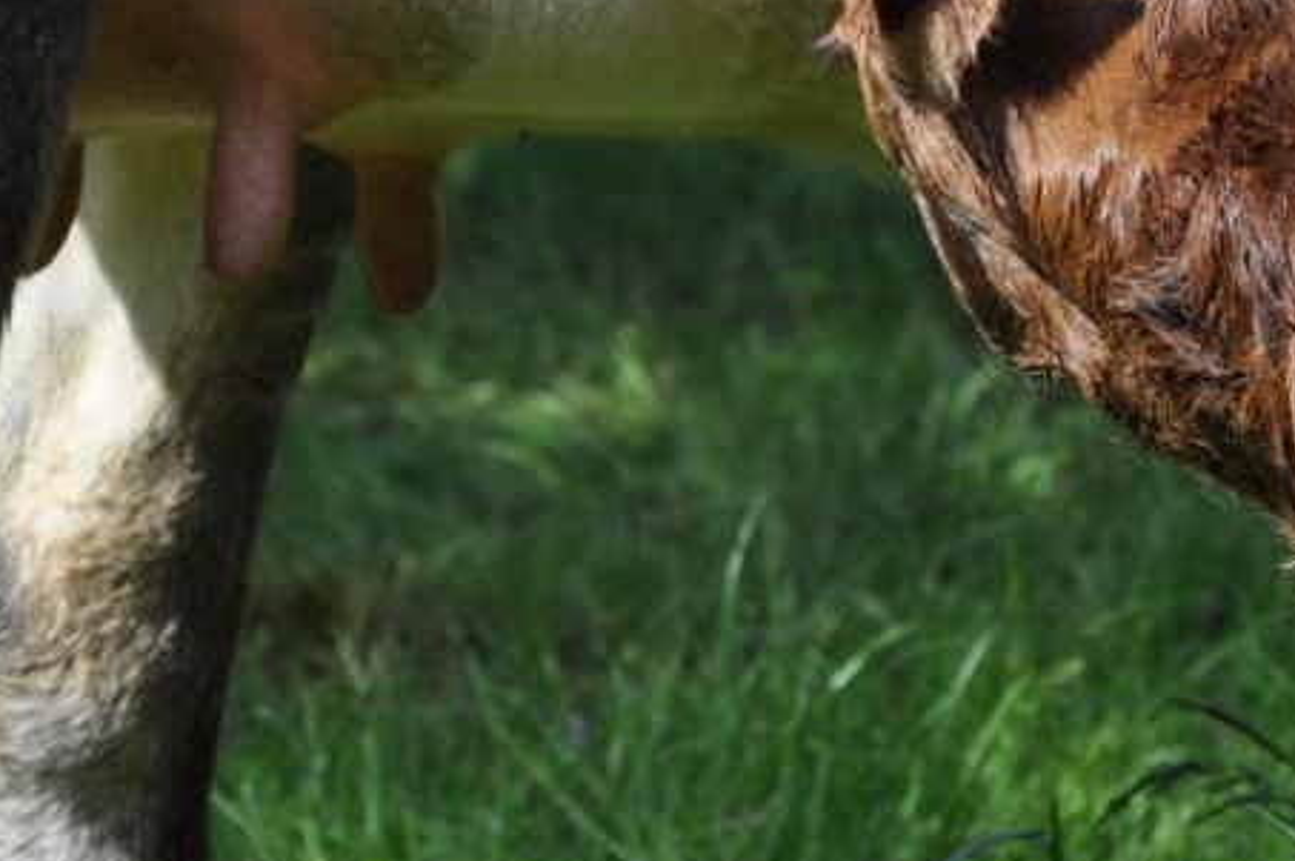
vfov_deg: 5.4
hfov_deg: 8.1
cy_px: 137
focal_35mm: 254
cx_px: 675
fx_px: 9132
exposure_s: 1/250
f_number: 8
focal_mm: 75
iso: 200
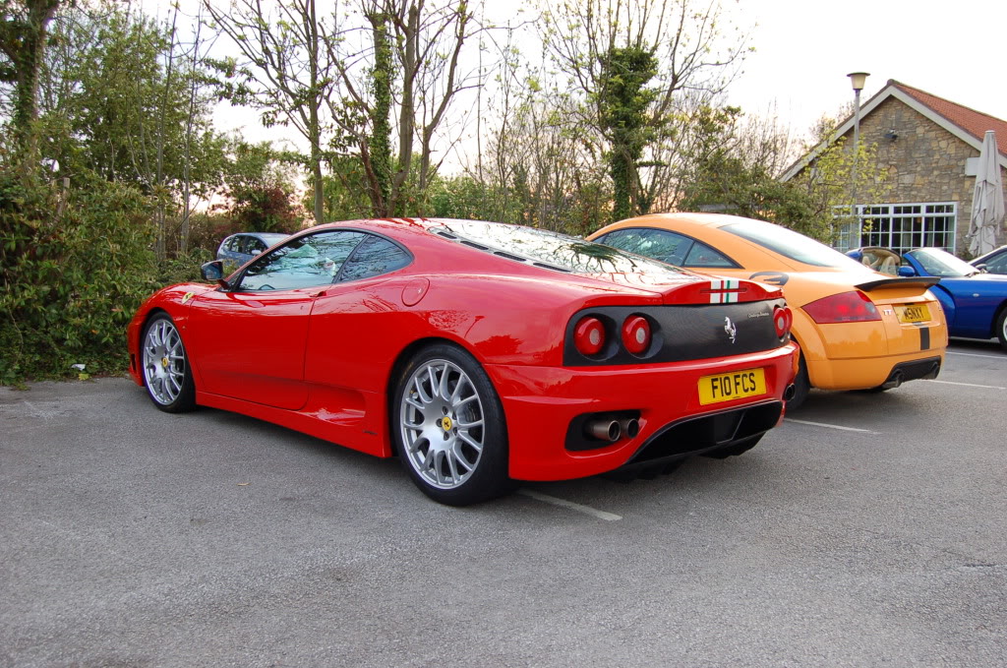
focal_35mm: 33
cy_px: 334
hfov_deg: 57.3
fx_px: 921
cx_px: 504
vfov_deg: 39.8
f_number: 4.5
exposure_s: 1/80
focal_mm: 22
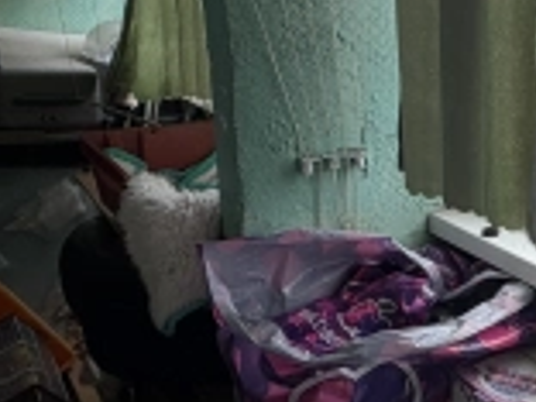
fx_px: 867
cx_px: 701
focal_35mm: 56
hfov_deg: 28.2
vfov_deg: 26.1
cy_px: 196
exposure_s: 1/167
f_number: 2.2
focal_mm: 2.22
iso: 40
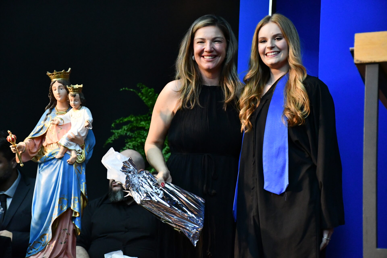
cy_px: 129
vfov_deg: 14.7
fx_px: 1000
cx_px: 194
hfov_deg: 21.9
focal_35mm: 93
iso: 8000
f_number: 5
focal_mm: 62
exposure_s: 1/125
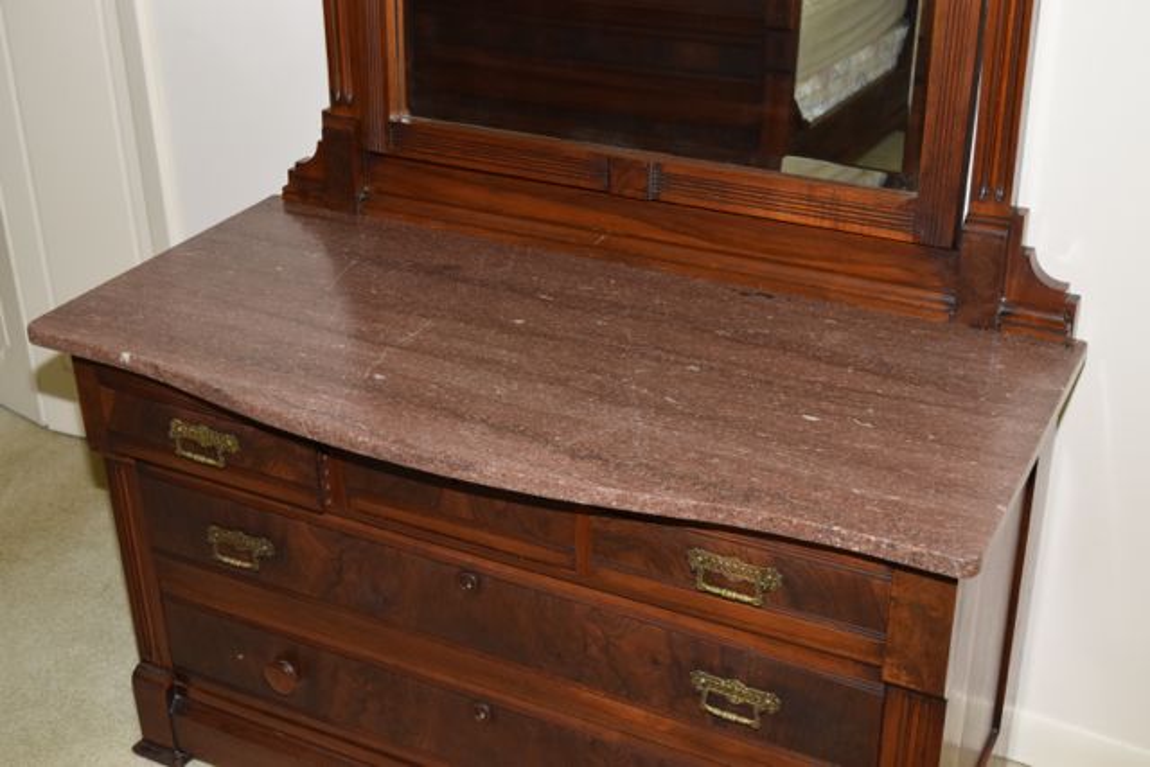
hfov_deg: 41.1
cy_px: 384
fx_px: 1534
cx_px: 575
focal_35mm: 48
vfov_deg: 28.1
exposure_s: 1/125
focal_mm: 32
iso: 800
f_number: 5.6
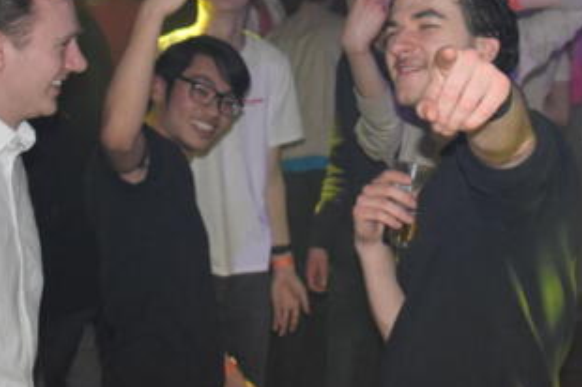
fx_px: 1486
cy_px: 78
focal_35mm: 92
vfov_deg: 14.7
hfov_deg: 22.1
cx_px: 400
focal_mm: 38
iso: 3200
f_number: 4.8
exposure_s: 1/60
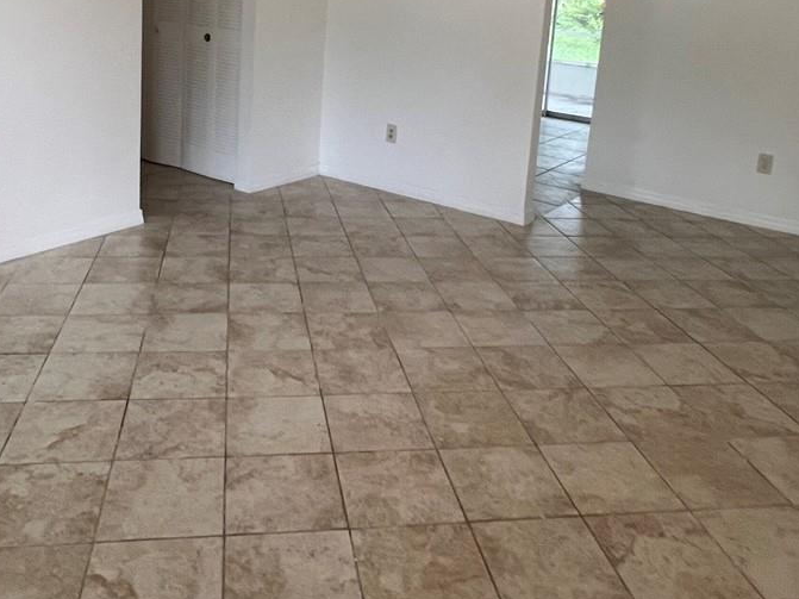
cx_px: 349
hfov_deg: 58.2
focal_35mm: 31
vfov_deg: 43.1
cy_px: 108
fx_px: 715
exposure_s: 1/120
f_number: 1.8
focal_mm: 1.57
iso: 250
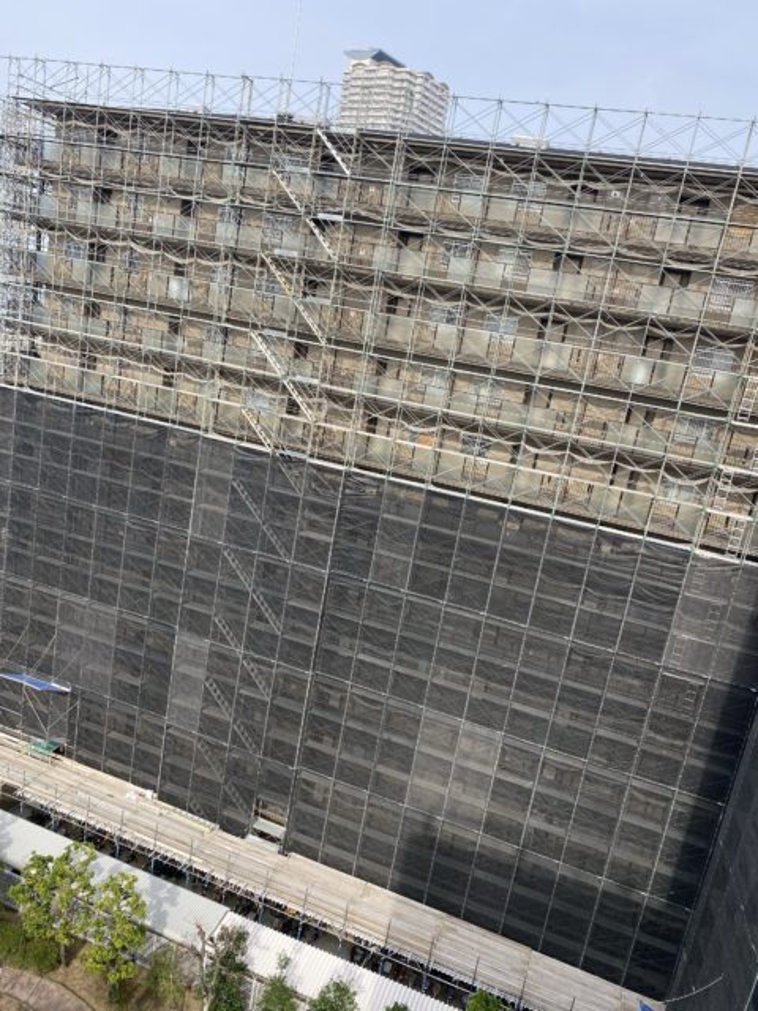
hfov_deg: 53.1
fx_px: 759
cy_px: 506
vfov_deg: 67.3
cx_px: 379
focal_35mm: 26
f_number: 1.8
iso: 32
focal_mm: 4.25
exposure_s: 1/1272
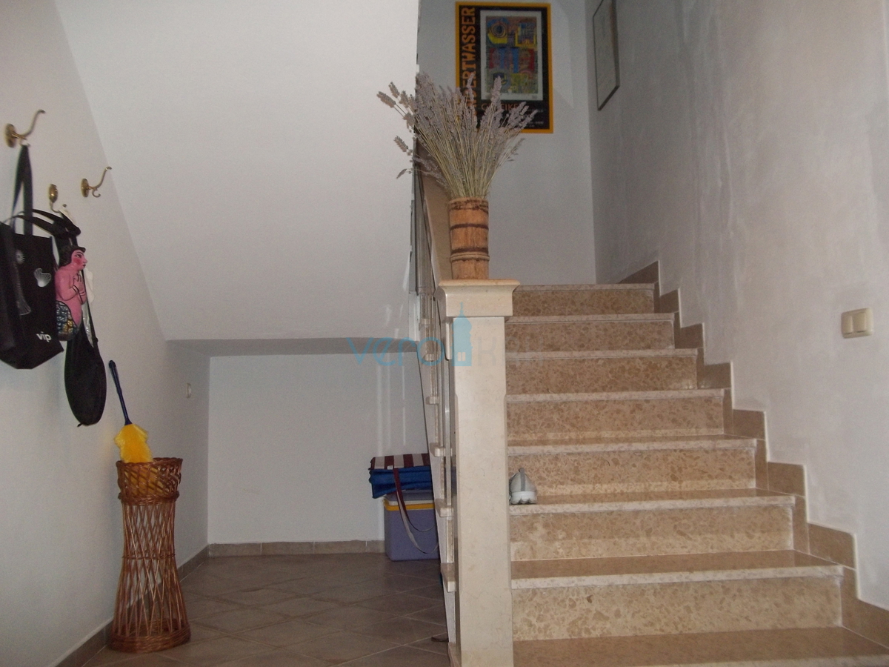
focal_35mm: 32
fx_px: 822
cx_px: 444
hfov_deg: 56.8
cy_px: 334
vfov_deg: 44.2
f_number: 2.9
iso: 160
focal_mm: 5.7
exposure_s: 1/30
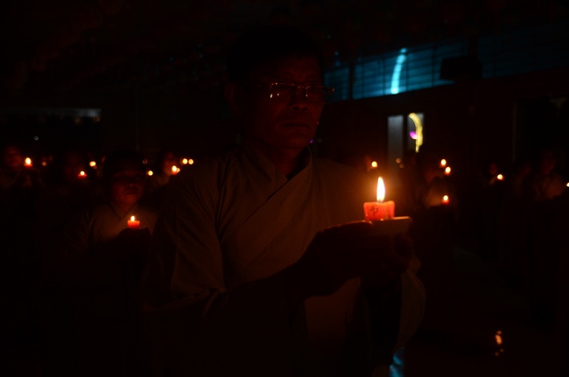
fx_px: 686
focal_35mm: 44
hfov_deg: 45.0
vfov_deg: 30.7
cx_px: 284
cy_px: 188
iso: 800
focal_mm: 29
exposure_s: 1/100
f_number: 2.8
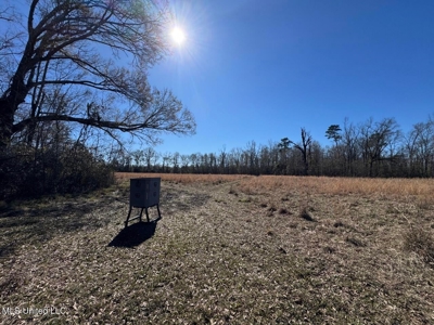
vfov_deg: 85.7
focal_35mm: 14
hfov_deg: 102.1
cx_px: 217
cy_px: 162
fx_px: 176
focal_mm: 2.22
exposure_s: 1/2770
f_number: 2.2
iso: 40
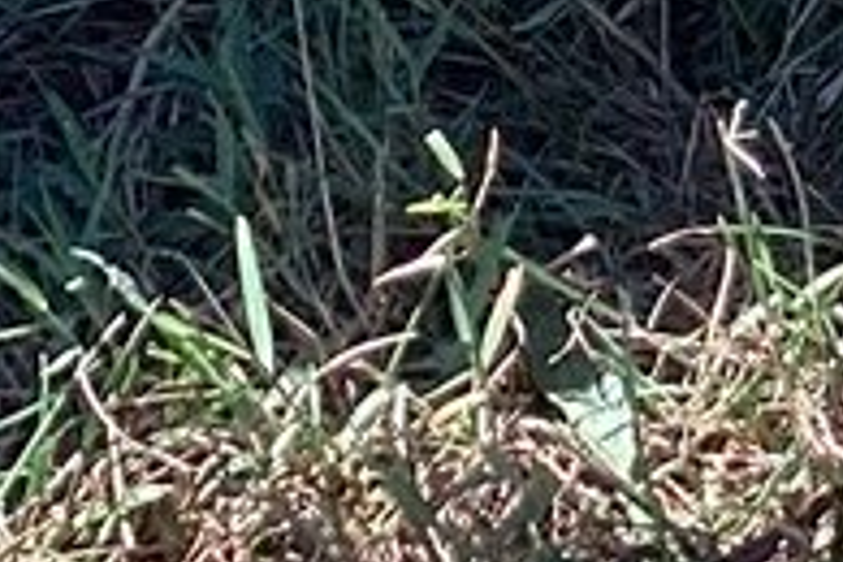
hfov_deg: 8.0
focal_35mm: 250
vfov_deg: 5.3
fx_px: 5854
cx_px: 1325
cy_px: -763
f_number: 2.4
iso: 25
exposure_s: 1/280
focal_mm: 3.3
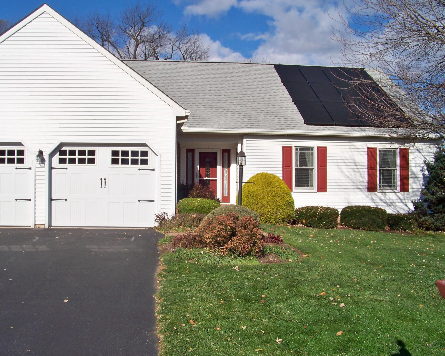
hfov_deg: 47.8
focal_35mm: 38
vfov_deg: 39.2
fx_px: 500
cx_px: 190
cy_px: 181
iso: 64
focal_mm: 5.85
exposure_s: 1/800
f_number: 4
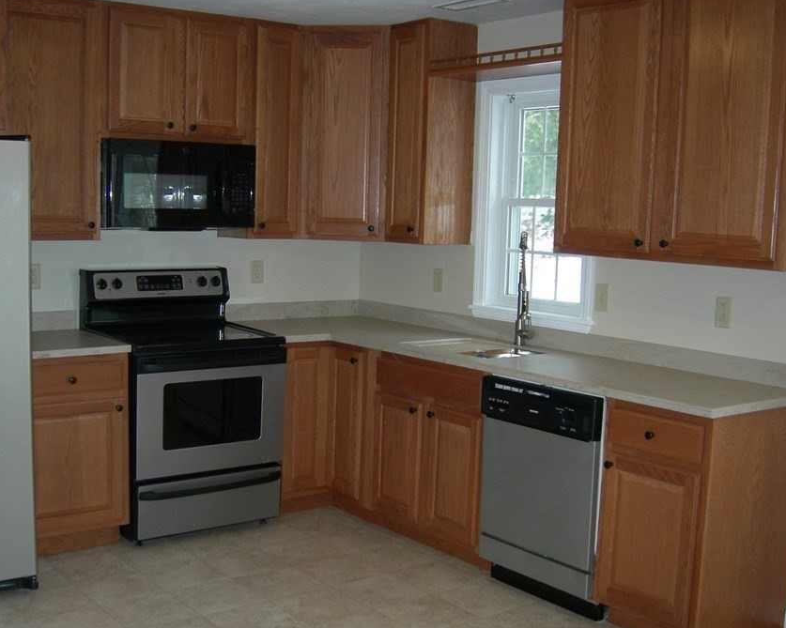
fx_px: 1000
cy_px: 351
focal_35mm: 43
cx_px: 359
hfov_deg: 42.9
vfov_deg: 34.8
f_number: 2.7
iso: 129
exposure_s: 1/60.1
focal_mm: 7.5
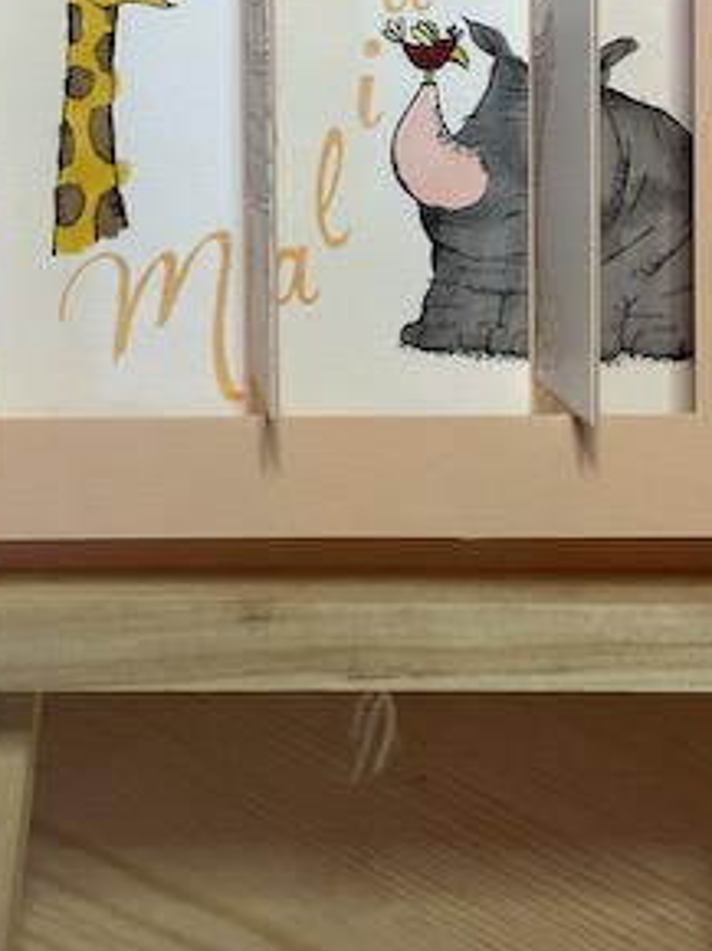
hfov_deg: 13.9
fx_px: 2911
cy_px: 111
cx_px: 374
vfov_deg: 18.3
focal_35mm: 106
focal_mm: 6.86
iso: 160
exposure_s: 1/60
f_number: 1.78
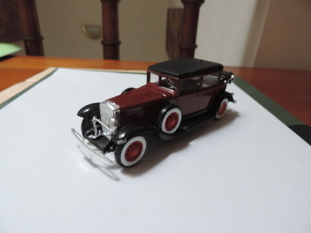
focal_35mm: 24
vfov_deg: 56.8
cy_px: 116
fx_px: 216
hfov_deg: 71.6
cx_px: 156
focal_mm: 4.3
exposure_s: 1/8
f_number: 3
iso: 400
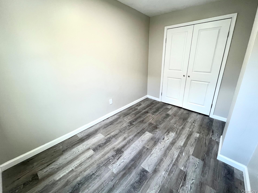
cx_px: 130
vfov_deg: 85.6
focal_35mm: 14
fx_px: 104
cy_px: 91
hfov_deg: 102.1
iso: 125
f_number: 1.8
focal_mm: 1.57
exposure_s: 1/99
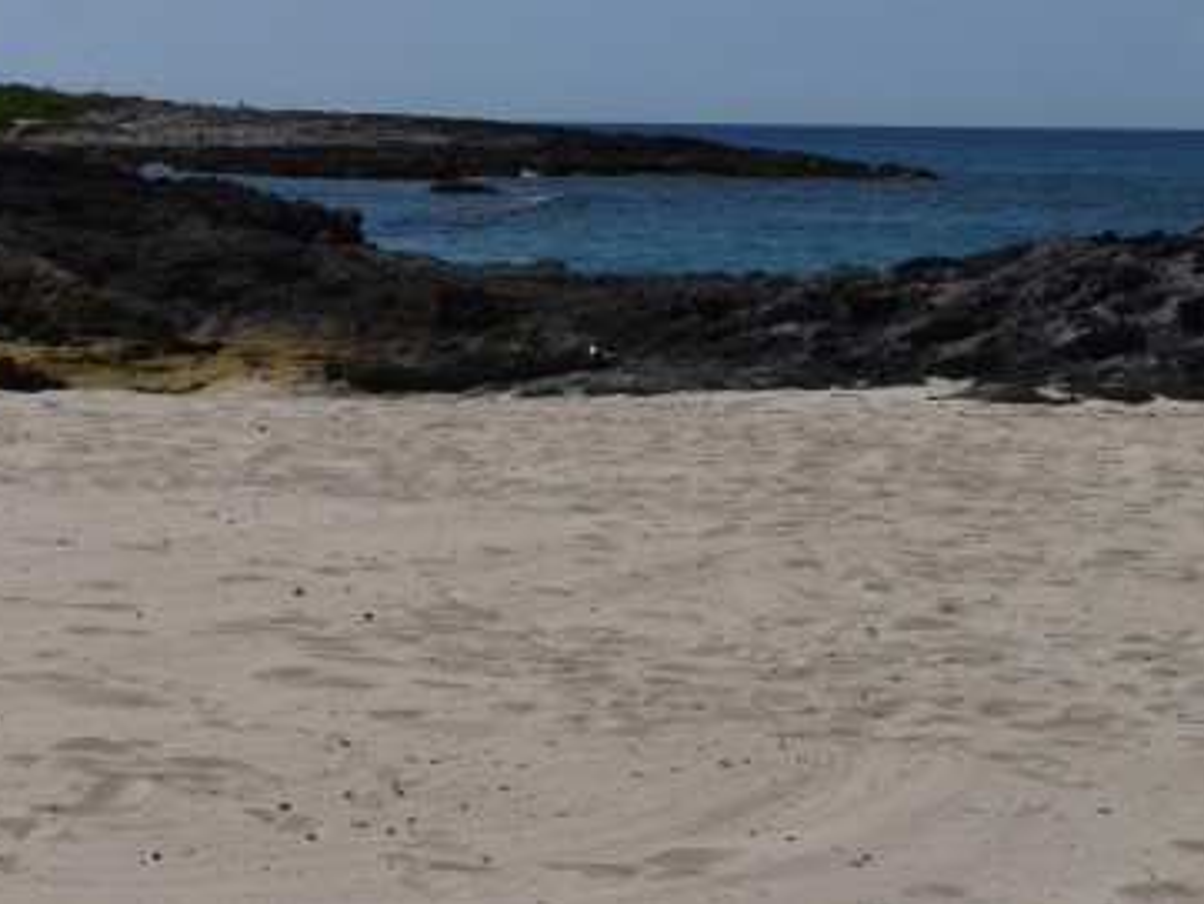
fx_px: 4690
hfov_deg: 13.7
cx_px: -627
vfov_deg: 10.5
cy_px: -590
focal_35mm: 135
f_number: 13
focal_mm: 25
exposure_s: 1/640
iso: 200
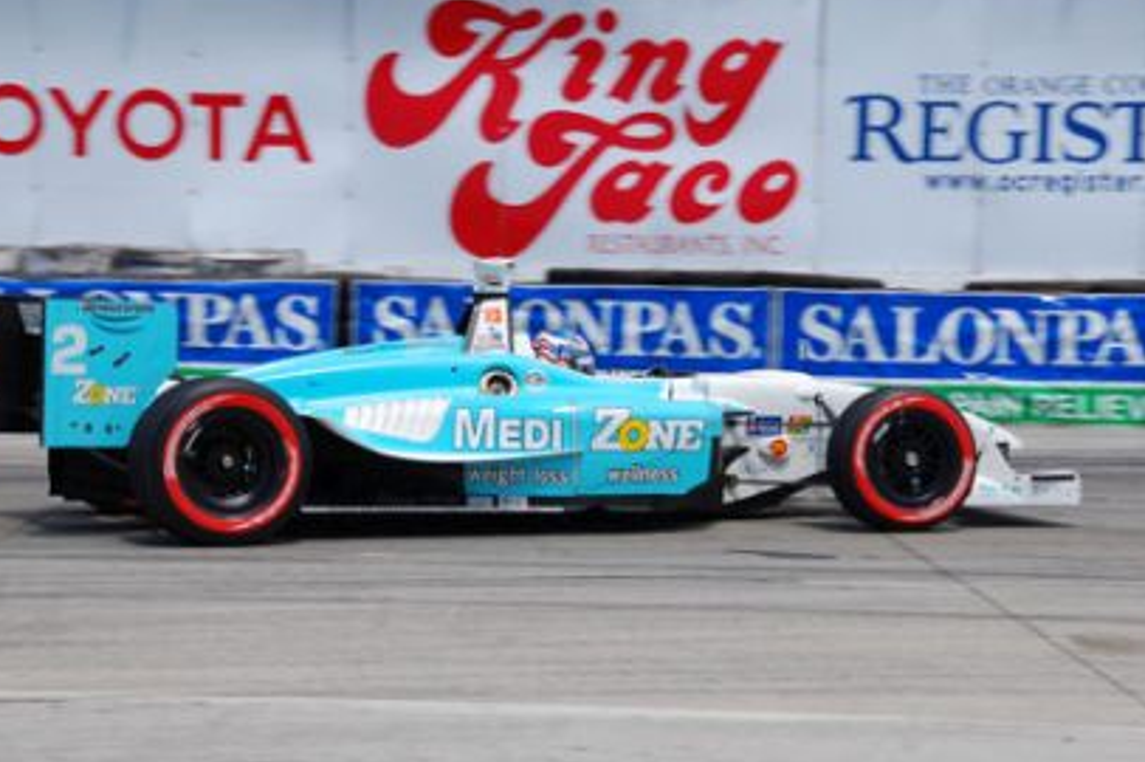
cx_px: 615
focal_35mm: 102
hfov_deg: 20.1
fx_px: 3229
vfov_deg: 13.4
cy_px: 402
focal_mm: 55
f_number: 7.1
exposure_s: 1/500
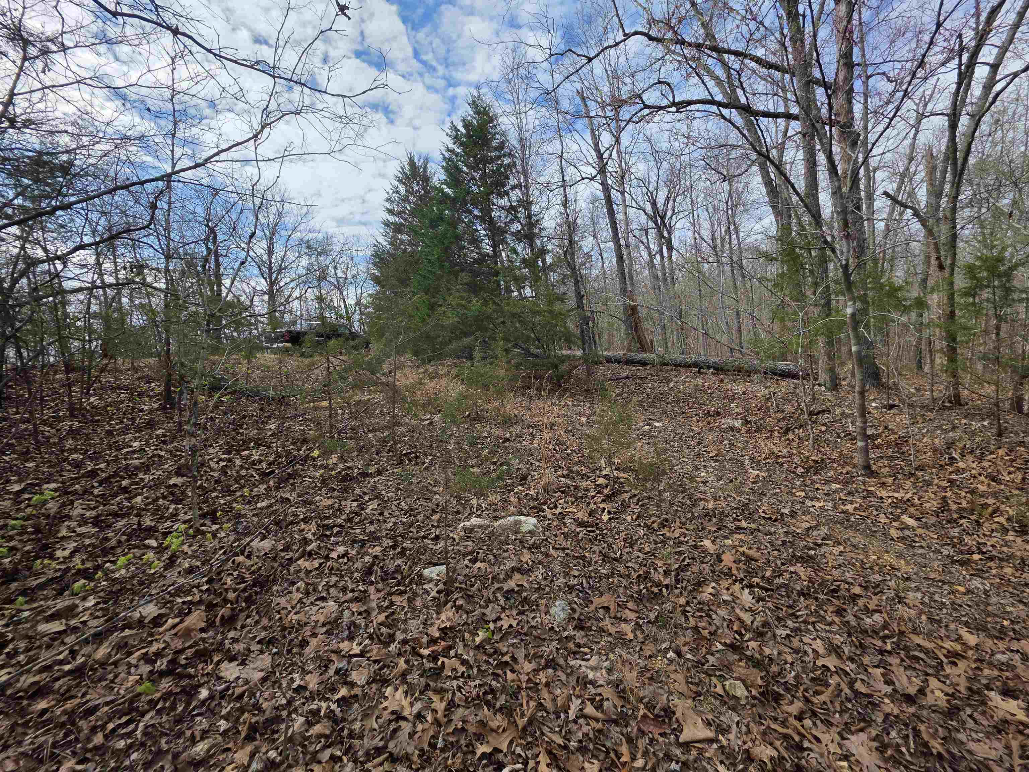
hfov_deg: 106.2
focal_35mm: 13
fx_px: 386
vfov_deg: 89.9
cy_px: 386
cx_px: 514
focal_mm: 2.2
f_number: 1.9
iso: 40
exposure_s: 1/1588
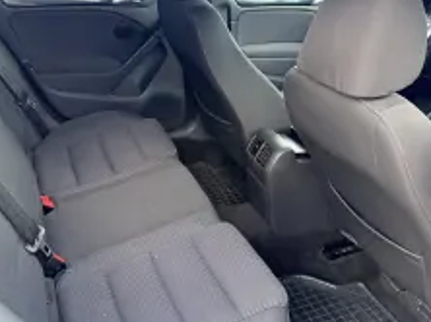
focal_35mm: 39
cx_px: 186
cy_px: 147
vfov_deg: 36.7
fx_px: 485
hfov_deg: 47.8
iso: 640
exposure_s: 1/60
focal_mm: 6.76
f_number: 1.78
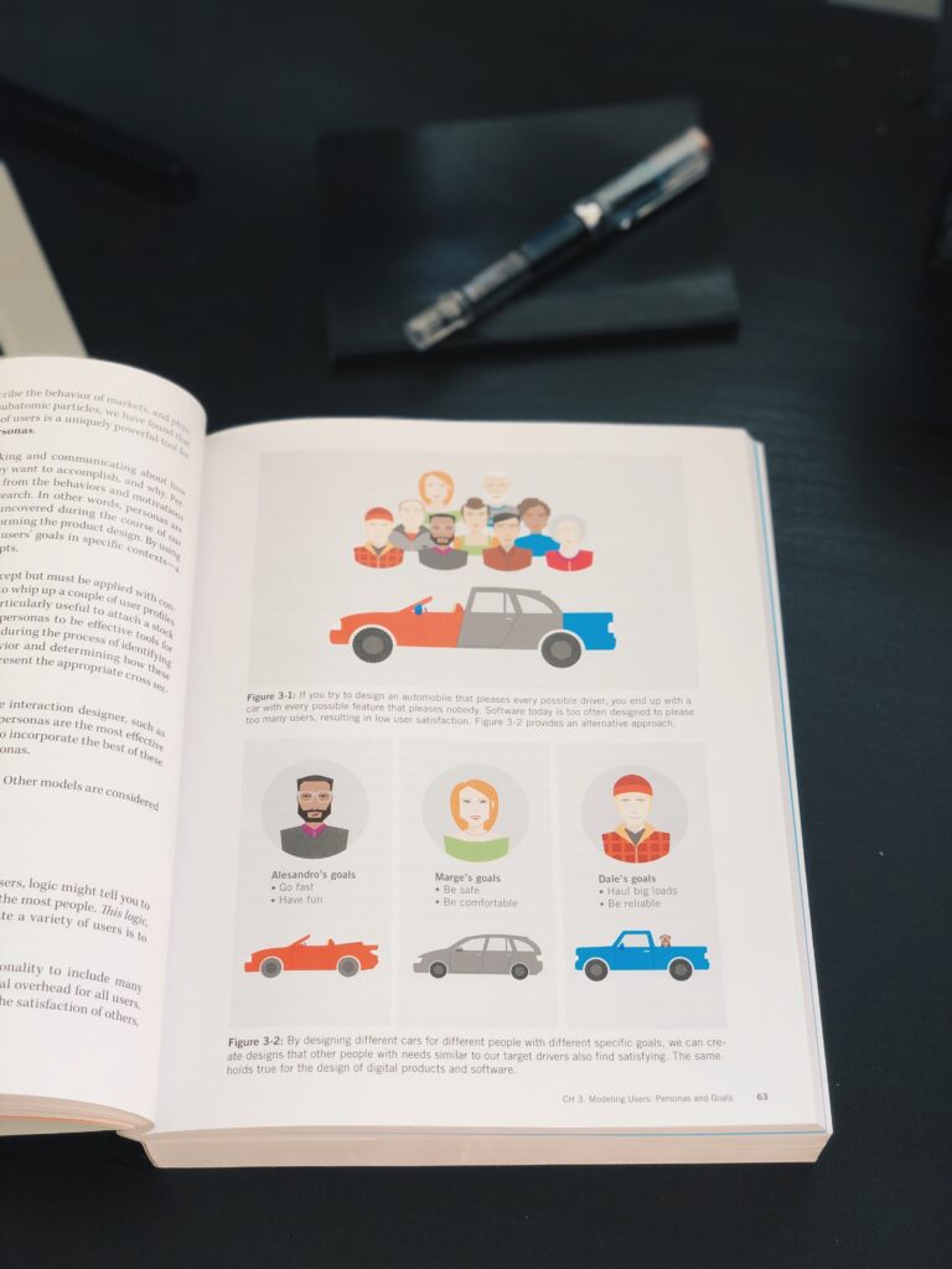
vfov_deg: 36.8
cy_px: 634
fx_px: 1907
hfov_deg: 28.0
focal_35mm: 52
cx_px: 476
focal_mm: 6
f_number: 2.4
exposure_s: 1/60
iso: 32
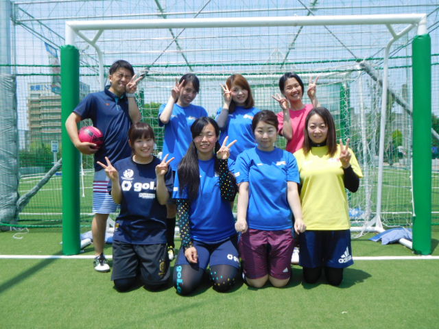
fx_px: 406
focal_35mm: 32
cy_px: 164
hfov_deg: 56.8
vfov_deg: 44.2
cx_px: 220
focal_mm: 5.7
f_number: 3.6
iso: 125
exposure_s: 1/1000
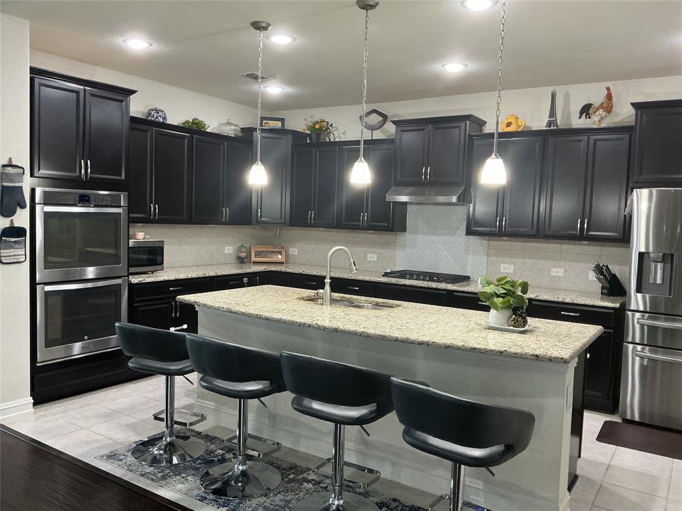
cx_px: 341
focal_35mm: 29
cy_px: 256
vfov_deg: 48.2
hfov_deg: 61.7
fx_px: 571
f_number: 1.8
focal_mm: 3
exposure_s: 1/60
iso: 200
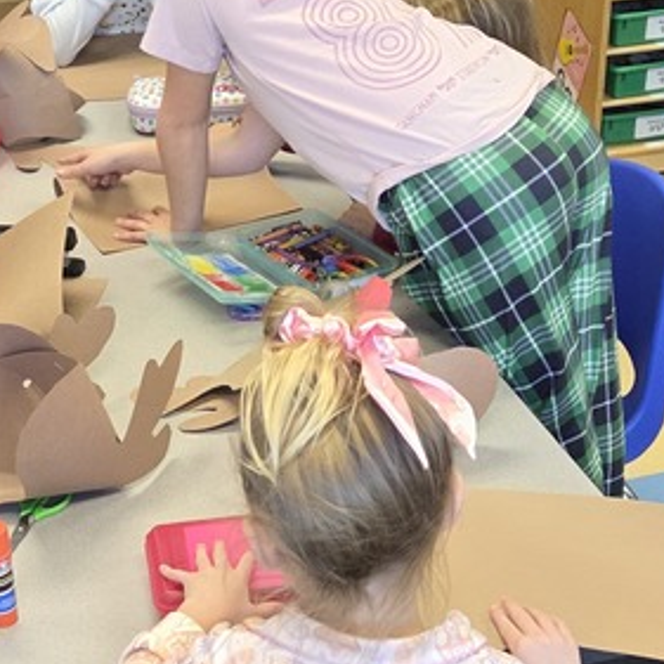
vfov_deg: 23.3
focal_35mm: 74
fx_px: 1606
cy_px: 380
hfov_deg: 23.2
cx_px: 206
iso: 250
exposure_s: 1/60
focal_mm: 5.4
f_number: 1.8
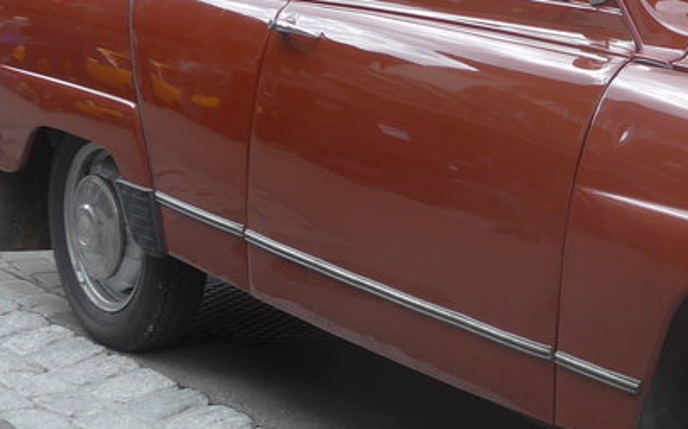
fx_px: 2287
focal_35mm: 122
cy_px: 125
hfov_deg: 16.6
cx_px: 766
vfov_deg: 10.7
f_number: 2.8
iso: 80
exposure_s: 1/320
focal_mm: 8
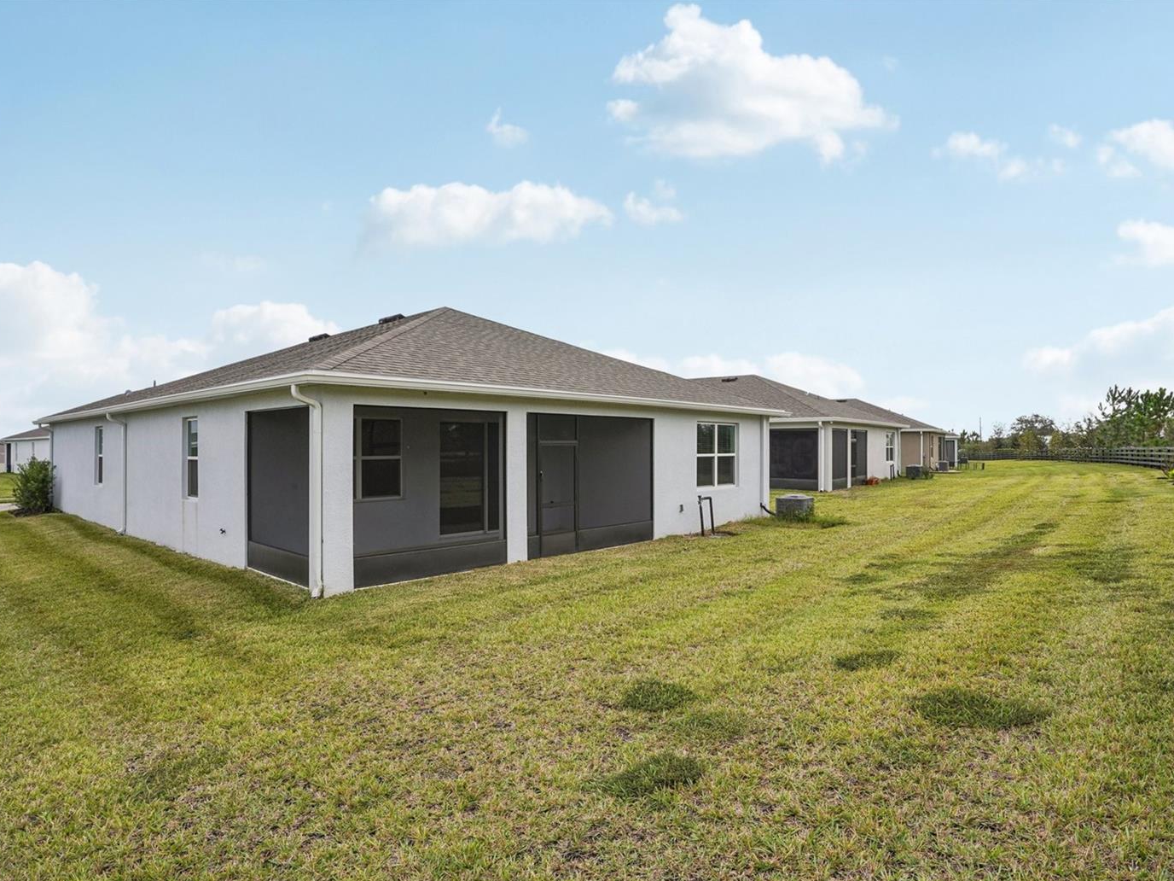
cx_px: 629
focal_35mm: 19
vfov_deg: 68.7
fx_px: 644
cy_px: 453
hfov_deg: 84.5
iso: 100
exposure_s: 1/40
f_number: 18
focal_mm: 17
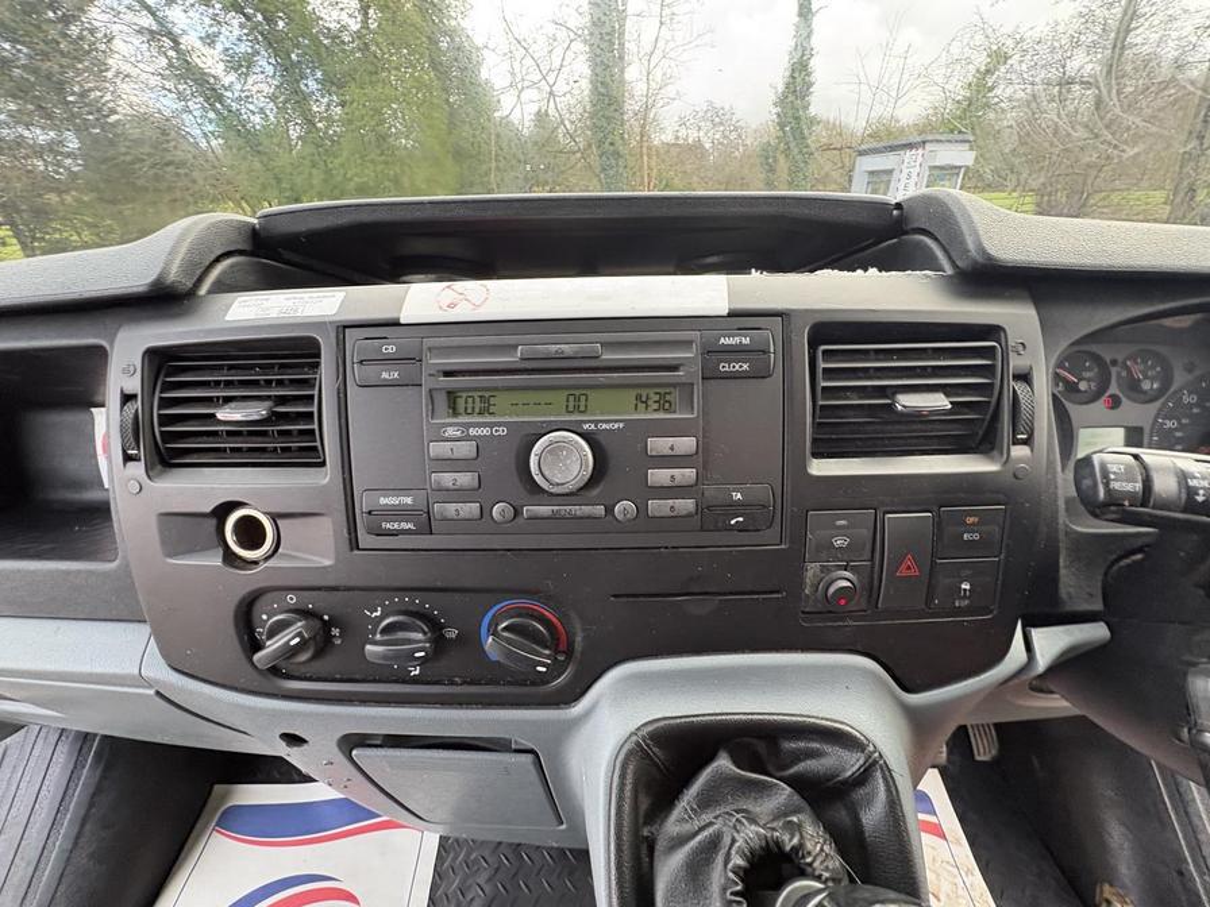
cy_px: 454
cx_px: 605
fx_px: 489
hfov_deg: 102.1
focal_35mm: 14
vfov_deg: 85.7
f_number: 2.2
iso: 200
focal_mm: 2.22
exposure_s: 1/91
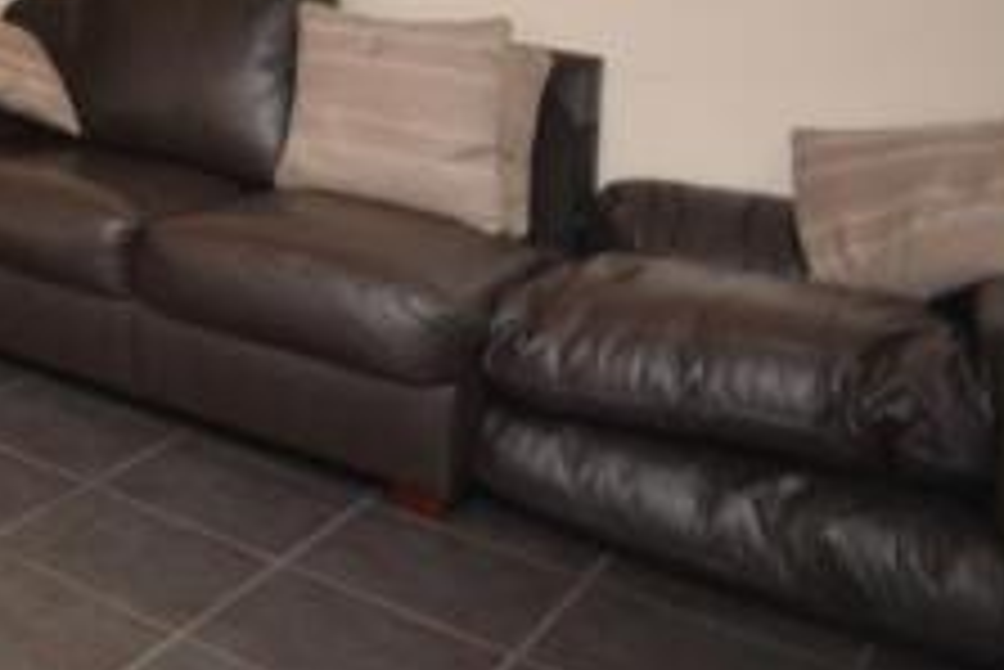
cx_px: -412
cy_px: -245
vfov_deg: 23.8
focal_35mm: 48
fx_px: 1353
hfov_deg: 29.4
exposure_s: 1/60
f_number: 4
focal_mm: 11
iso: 100
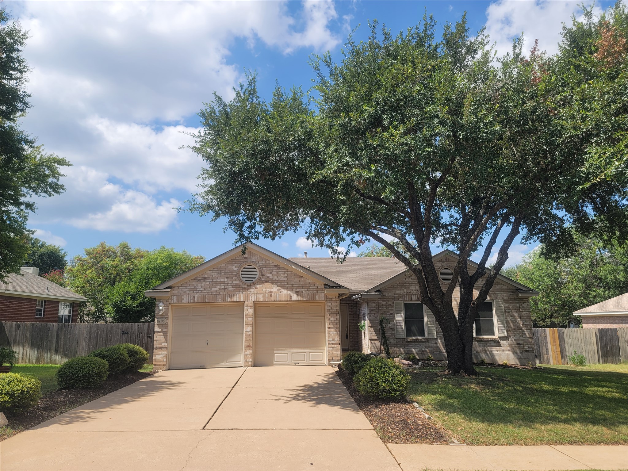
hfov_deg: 69.4
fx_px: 454
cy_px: 236
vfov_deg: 54.9
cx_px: 314
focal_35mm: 25
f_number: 1.8
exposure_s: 1/1027
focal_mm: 7
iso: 20
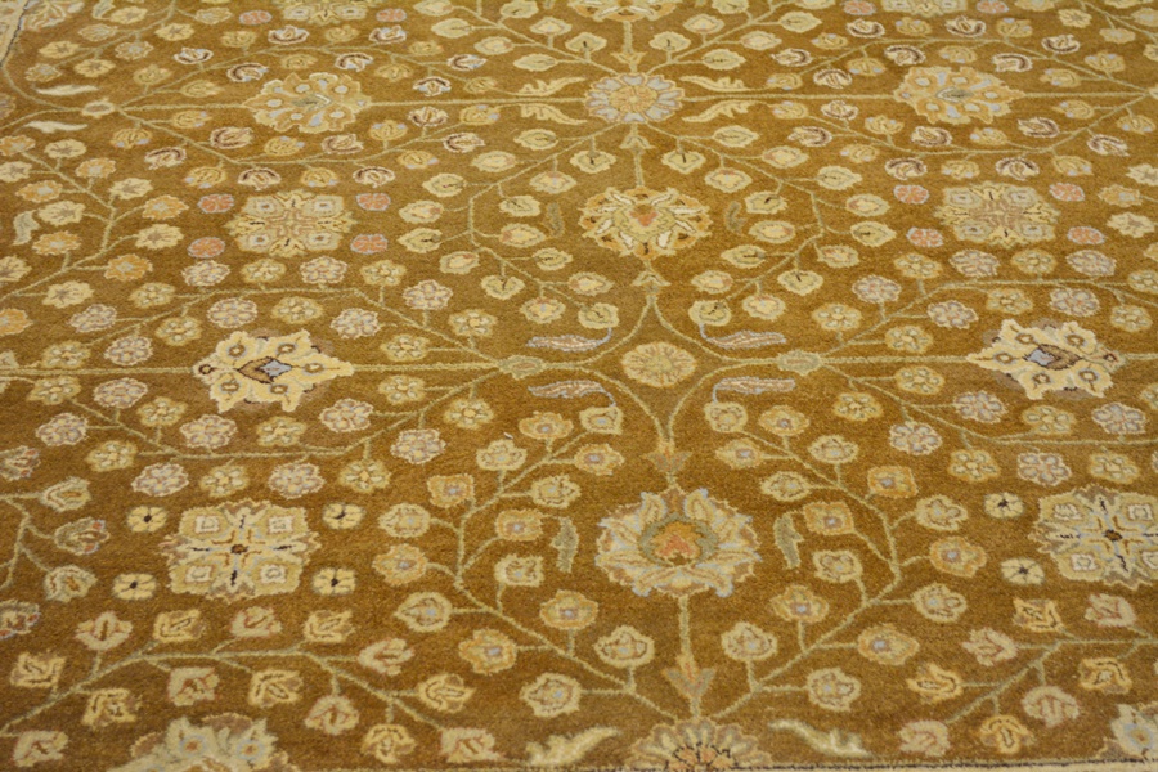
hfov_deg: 31.9
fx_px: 2026
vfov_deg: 21.6
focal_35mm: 63
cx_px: 579
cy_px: 386
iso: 800
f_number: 5.3
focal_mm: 42
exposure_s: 1/30
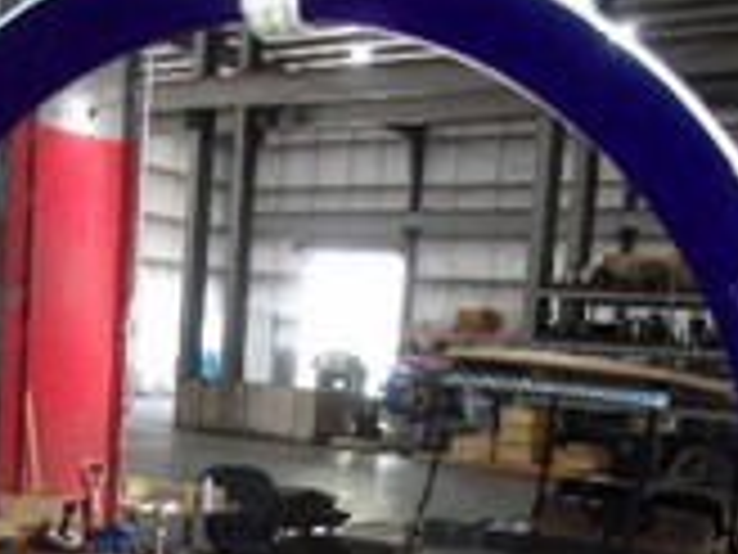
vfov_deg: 21.4
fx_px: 1407
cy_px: 563
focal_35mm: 66
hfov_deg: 29.4
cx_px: 351
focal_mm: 4.9
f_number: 3
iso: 200
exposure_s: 1/34
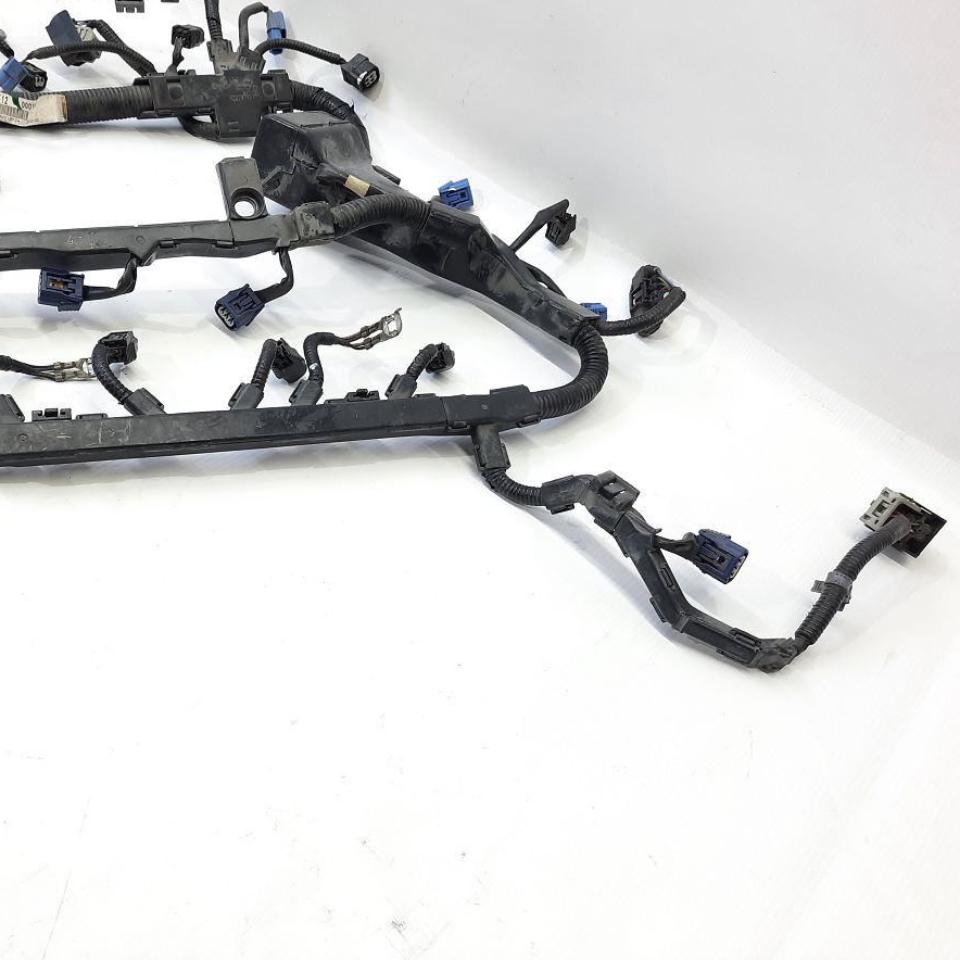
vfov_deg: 54.0
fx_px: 941
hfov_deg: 53.2
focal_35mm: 30
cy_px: 473
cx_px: 333
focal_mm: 4.6
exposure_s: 1/50
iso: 80
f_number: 2
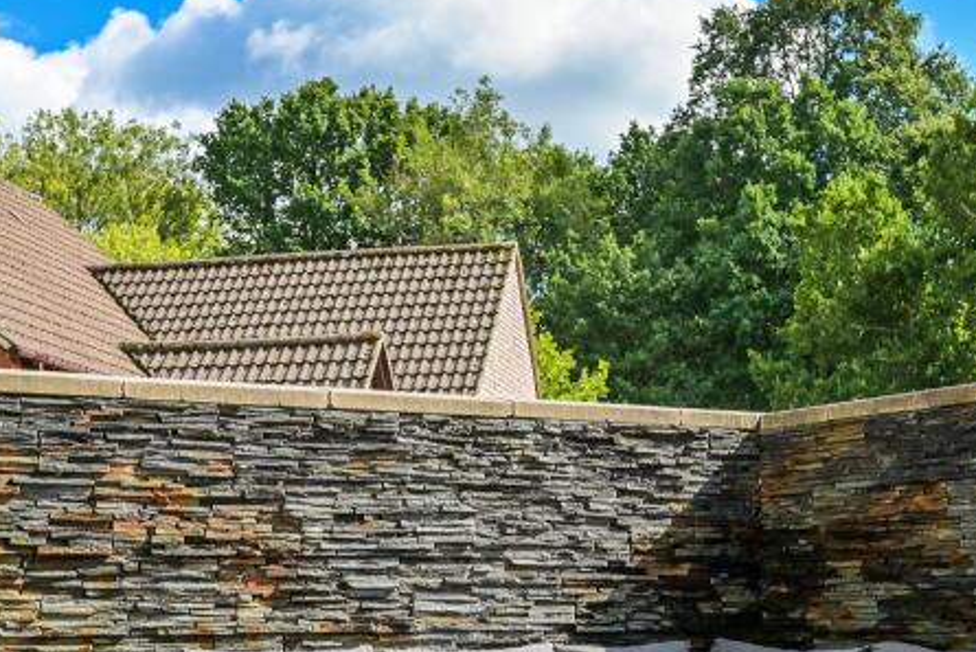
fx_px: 1871
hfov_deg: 29.1
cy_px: 645
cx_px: 342
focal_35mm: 69
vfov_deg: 19.2
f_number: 4
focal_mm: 30
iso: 400
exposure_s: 1/4000
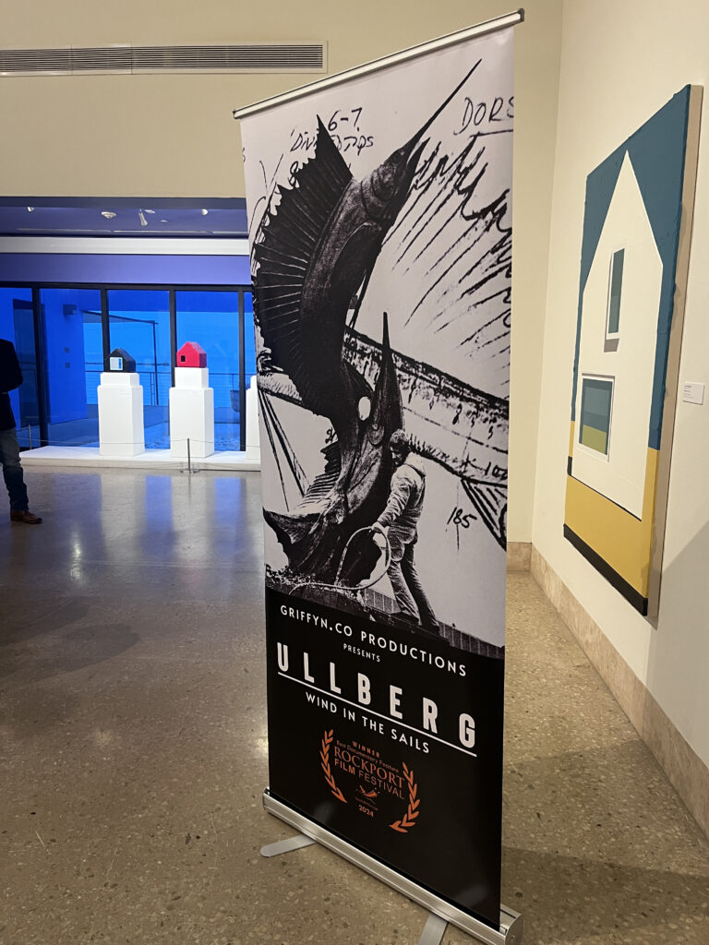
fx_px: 710
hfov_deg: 53.1
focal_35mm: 26
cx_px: 354
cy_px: 472
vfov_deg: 67.3
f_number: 1.6
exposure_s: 1/60
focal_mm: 5.1
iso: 250
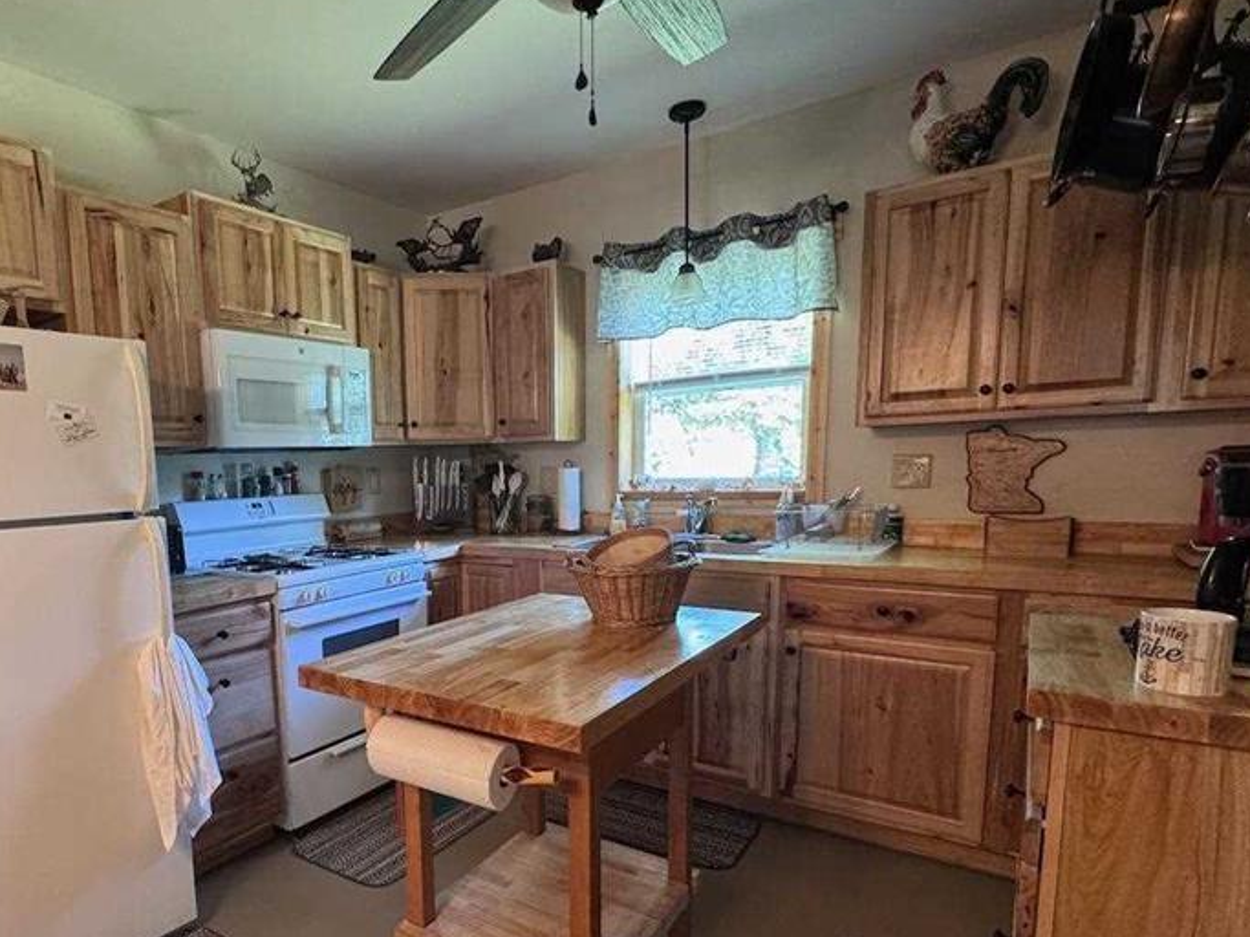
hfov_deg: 76.7
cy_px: 562
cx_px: 425
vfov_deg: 62.9
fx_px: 758
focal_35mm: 21
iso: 640
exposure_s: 1/60
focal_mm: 2.22
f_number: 2.2
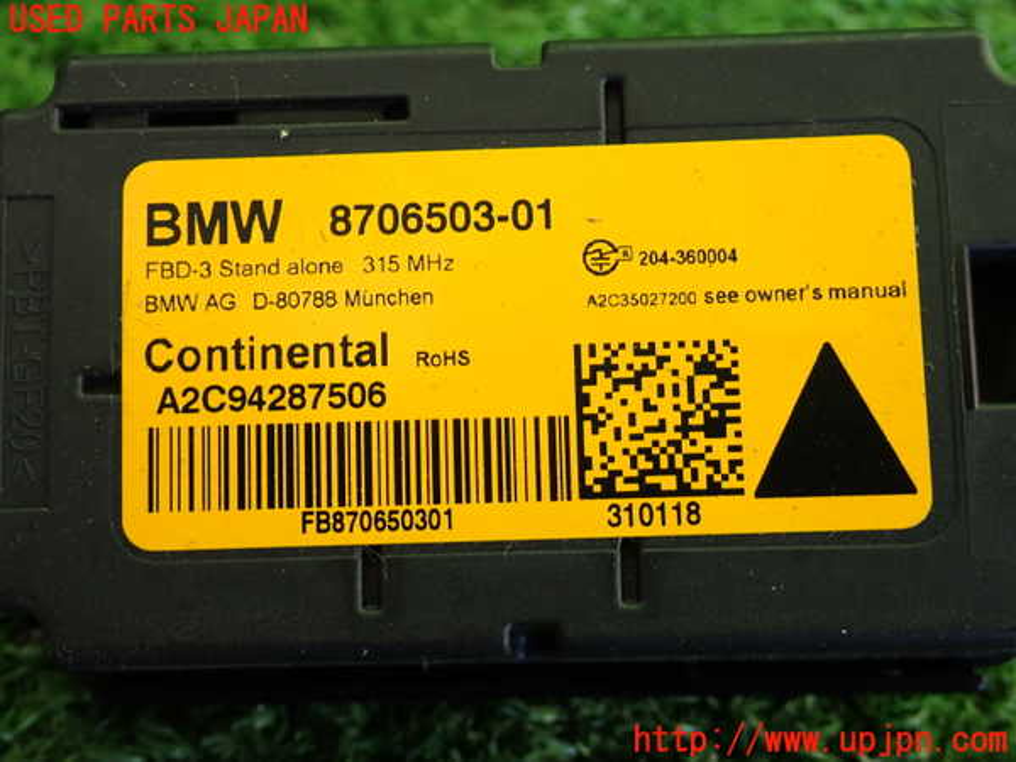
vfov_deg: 25.2
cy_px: 381
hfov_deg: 33.2
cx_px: 508
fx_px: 1702
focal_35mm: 58
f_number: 3.5
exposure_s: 1/60
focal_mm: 10.35
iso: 200
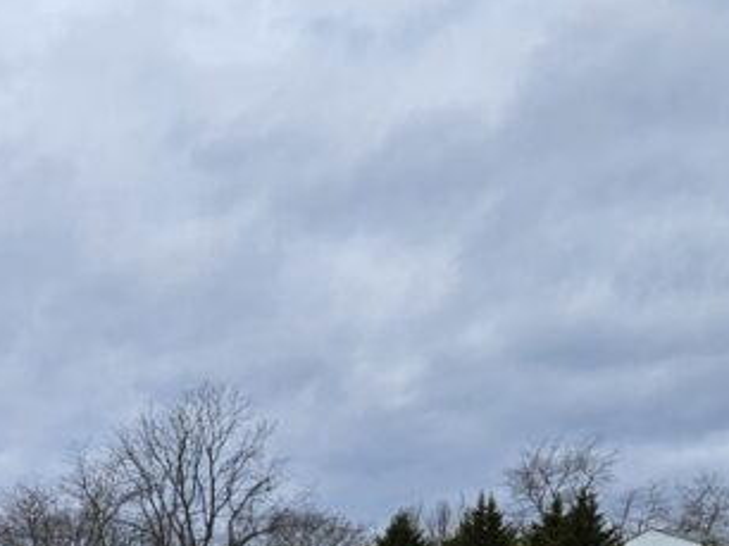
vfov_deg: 18.2
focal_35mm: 77
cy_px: 639
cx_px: -205
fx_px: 1620
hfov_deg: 22.8
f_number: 1.8
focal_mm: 5.4
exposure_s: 1/1632
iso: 25
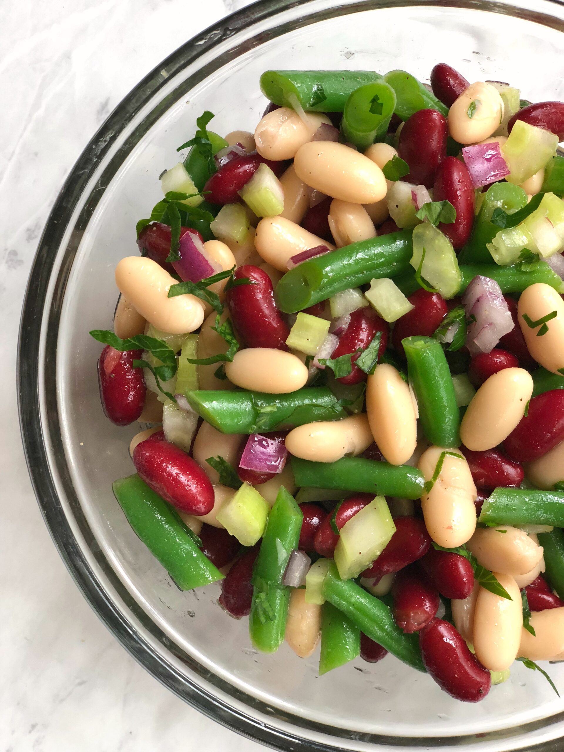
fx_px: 1130
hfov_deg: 28.0
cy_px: 376
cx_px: 282
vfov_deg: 36.8
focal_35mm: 52
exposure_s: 1/60
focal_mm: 6
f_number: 2.4
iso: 80
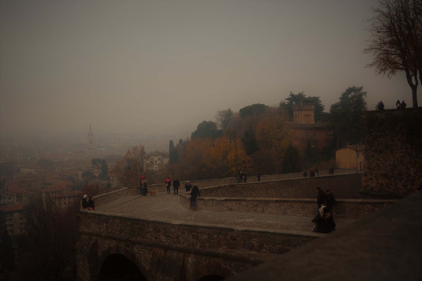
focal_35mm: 39
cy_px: 140
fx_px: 457
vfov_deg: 34.2
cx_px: 211
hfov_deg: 49.6
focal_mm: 26
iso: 450
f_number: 4
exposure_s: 1/40
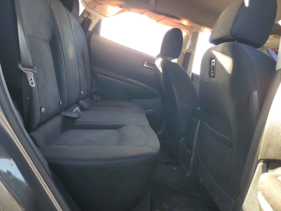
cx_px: 140
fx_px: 211
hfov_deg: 67.3
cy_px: 106
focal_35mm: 26
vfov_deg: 53.1
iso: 50
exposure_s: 1/147
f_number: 1.5
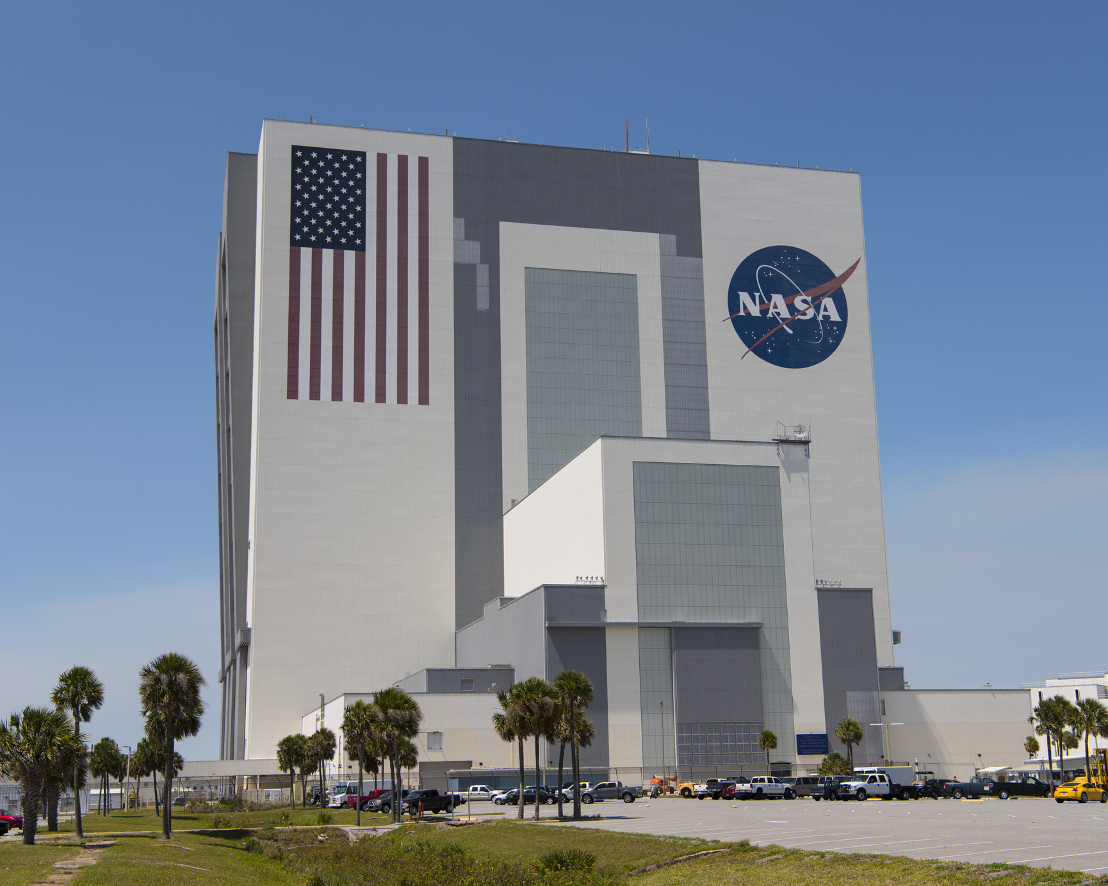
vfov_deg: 32.7
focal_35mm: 46
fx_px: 1508
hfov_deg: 40.3
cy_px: 444
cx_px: 580
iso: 100
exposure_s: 1/800
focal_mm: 40
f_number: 6.3
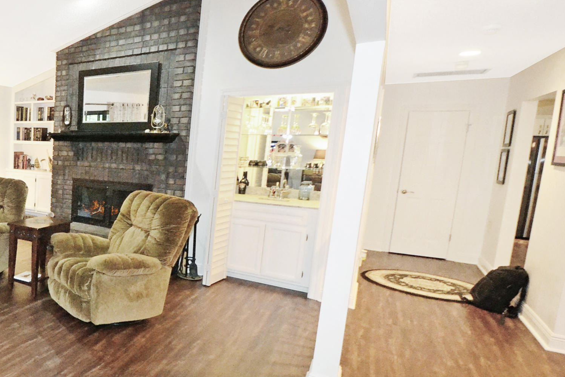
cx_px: 11
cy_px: 194
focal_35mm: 24
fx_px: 377
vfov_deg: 53.1
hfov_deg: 57.5
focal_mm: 8
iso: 3200
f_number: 4.5
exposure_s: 1/60
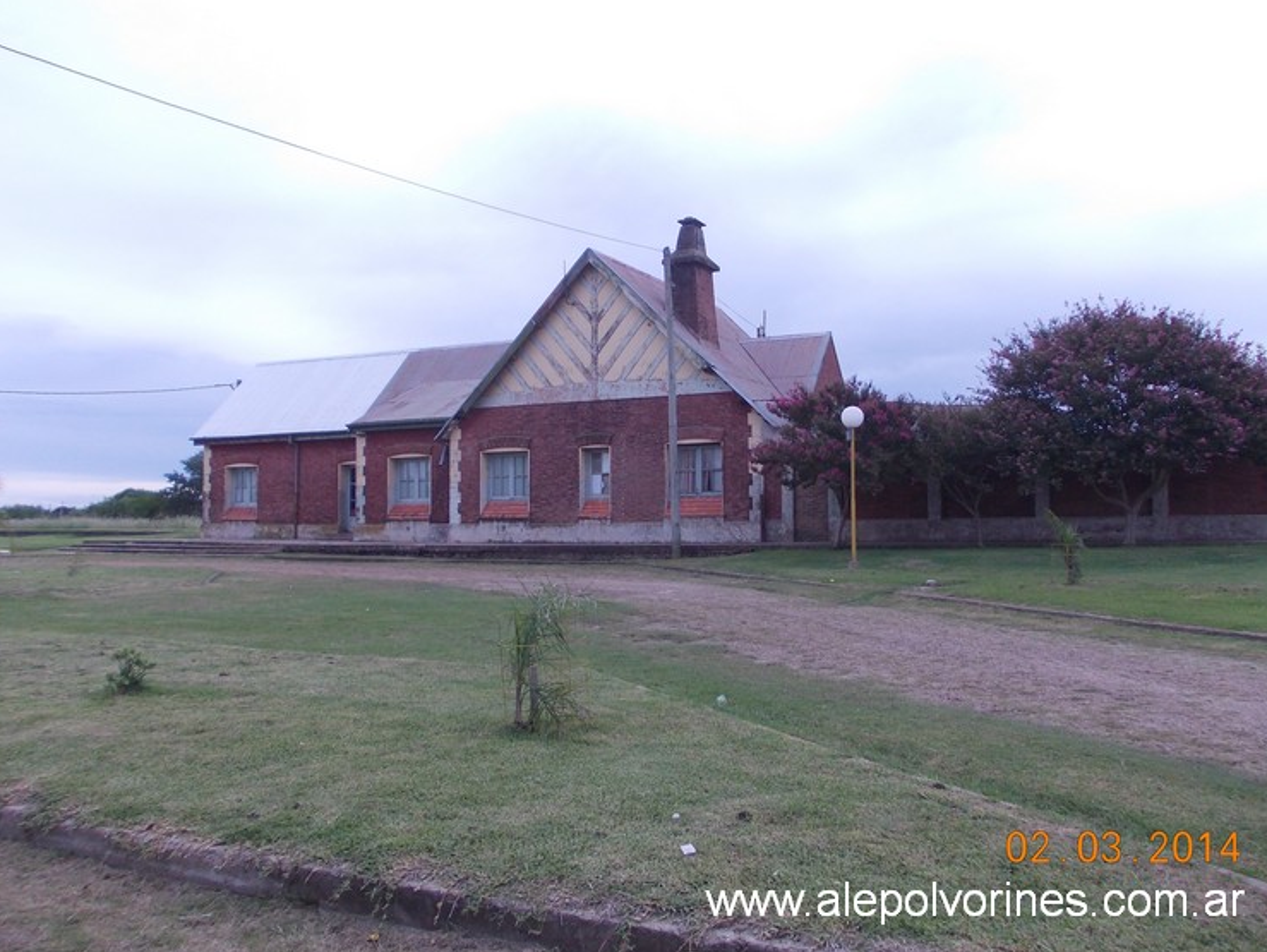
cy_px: 472
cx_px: 652
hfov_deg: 61.6
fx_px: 1062
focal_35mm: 29
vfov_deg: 48.3
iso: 80
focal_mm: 4
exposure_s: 1/160
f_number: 5.4
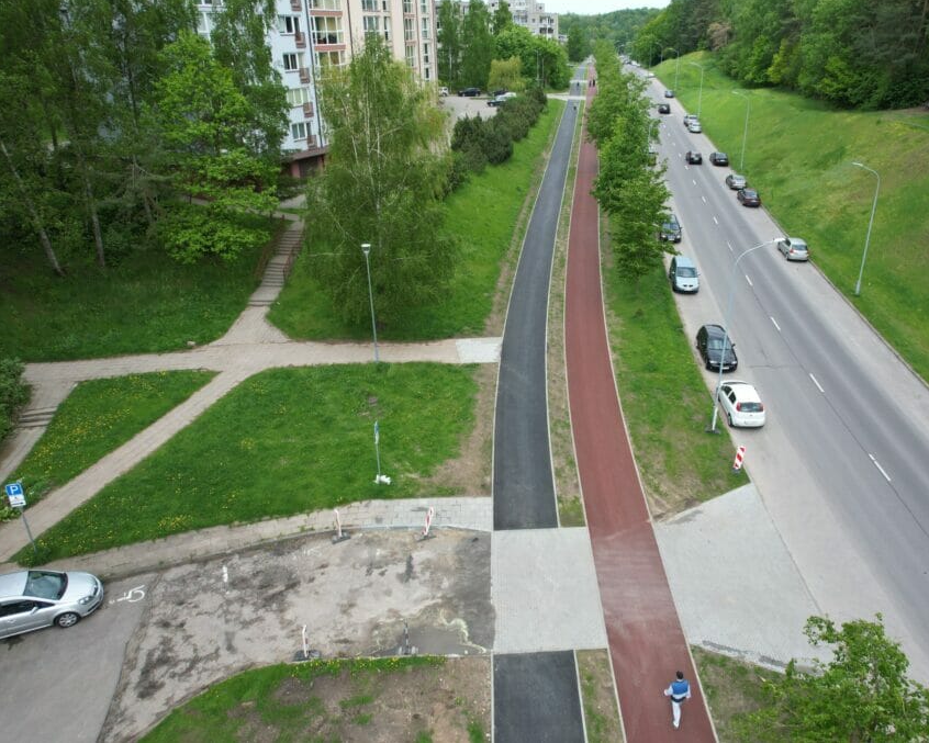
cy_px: 369
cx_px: 544
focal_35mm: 25
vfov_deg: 56.8
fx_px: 687
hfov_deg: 67.6
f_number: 2.8
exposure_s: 1/725
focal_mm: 8.38
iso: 100
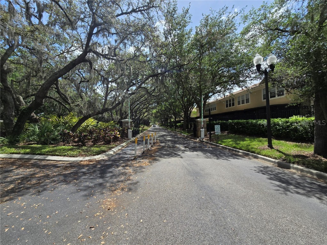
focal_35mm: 13
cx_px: 164
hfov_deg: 106.2
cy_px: 122
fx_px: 123
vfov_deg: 89.9
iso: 50
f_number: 2.2
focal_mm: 2.2
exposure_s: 1/1593
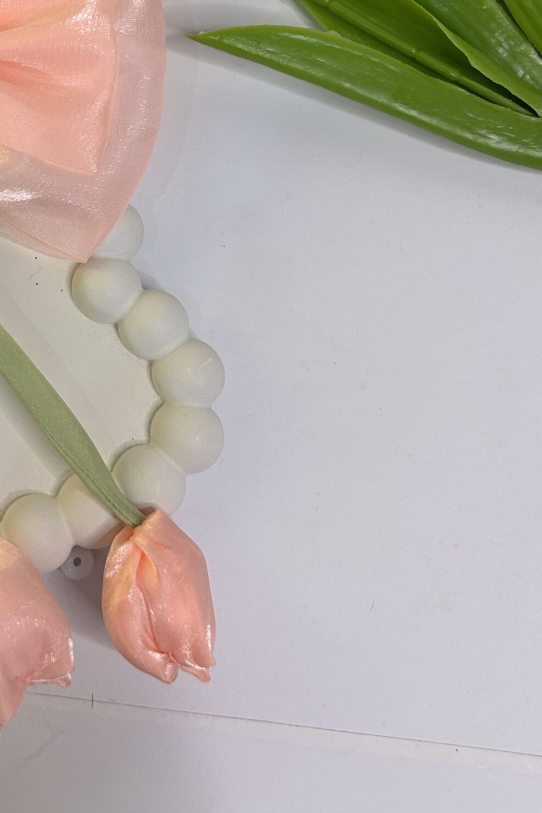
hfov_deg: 27.3
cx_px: 21
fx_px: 1061
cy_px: 136
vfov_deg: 39.8
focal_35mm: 47
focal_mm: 5.7
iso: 80
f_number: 1.5
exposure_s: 1/100
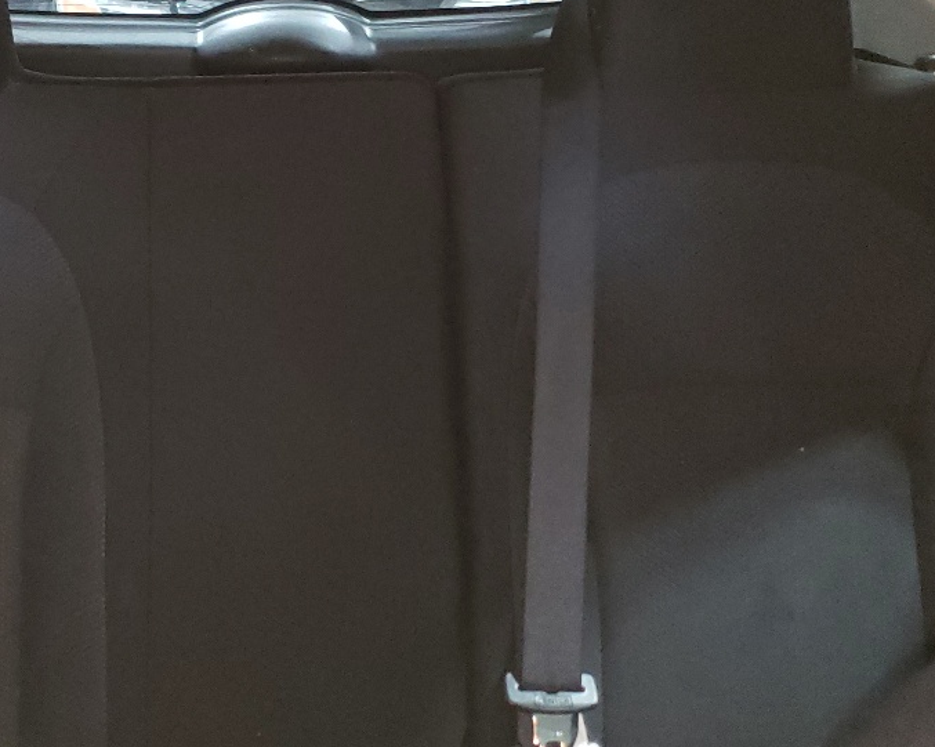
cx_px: 329
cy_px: 228
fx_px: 1660
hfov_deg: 31.3
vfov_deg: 25.2
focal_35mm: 60
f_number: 1.5
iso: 573
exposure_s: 1/24
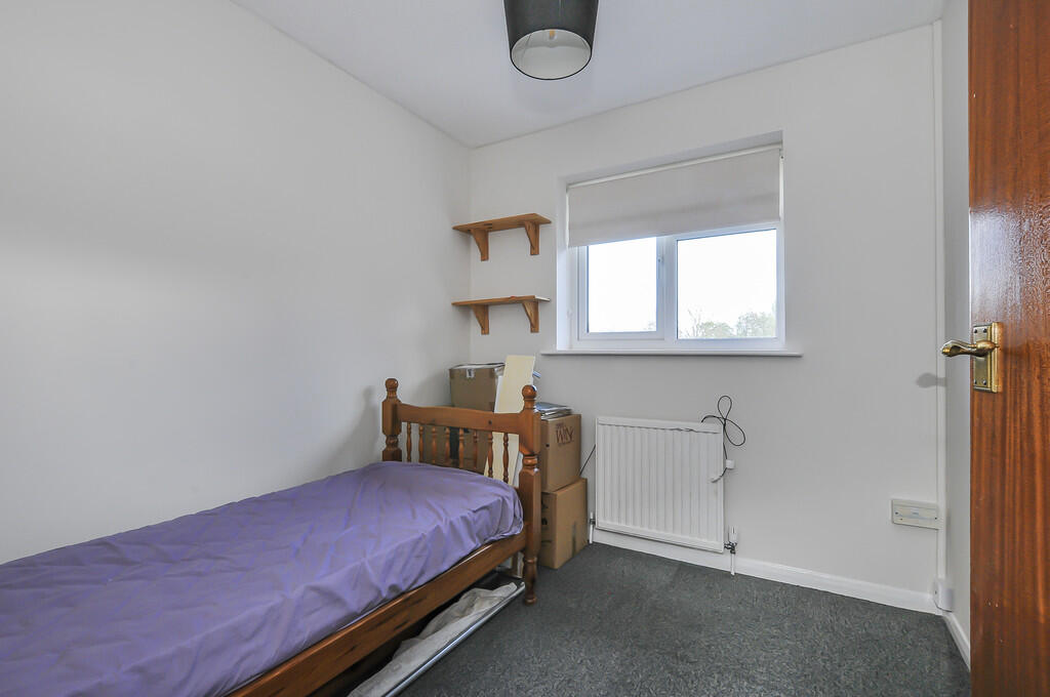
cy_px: 348
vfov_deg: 77.2
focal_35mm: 15
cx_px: 525
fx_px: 437
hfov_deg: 100.5
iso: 400
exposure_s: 1/15
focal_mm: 10
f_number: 13
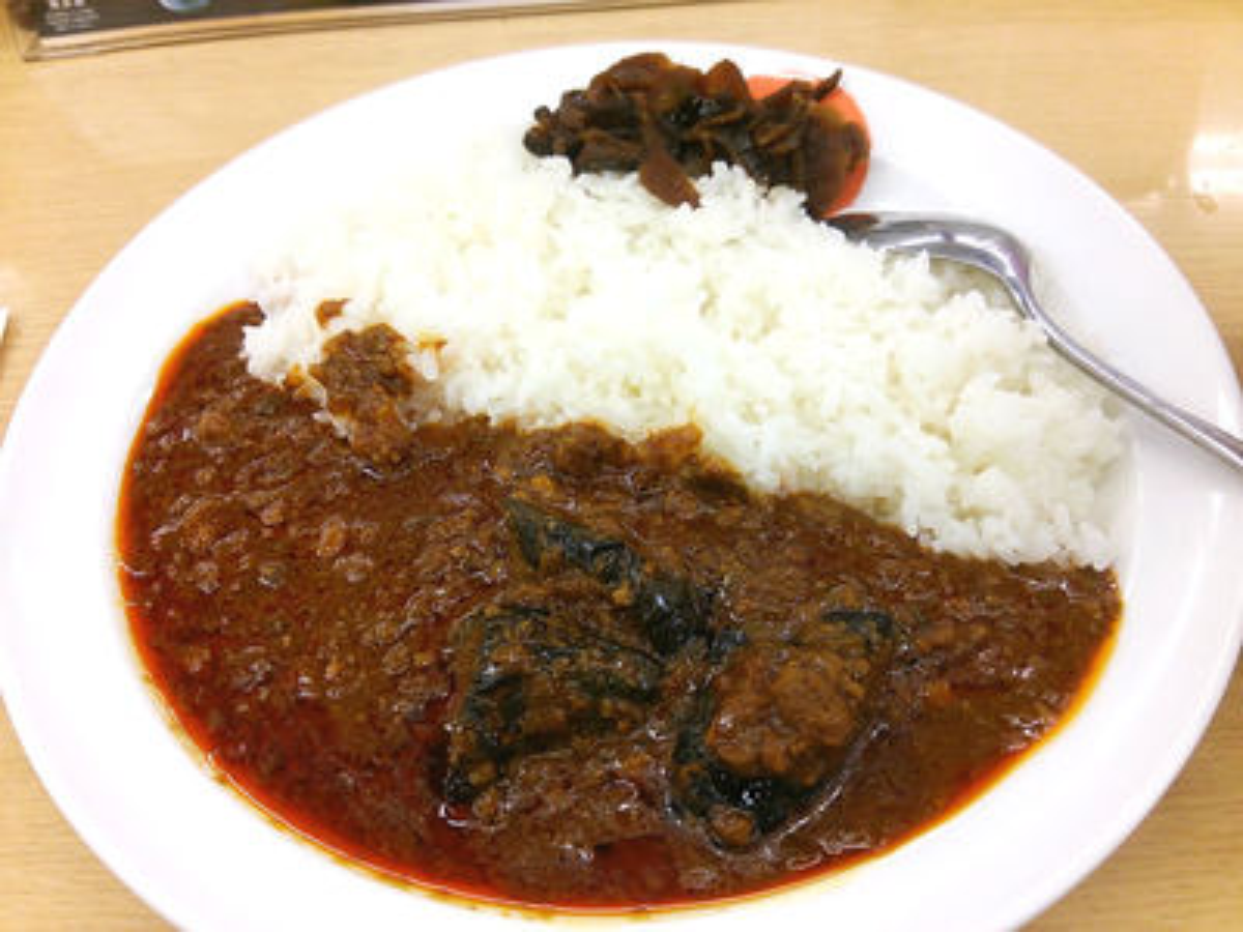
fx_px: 1077
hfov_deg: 60.0
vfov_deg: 46.8
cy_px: 466
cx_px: 622
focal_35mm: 30
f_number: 1.94
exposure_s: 1/100
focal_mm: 4.06
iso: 50
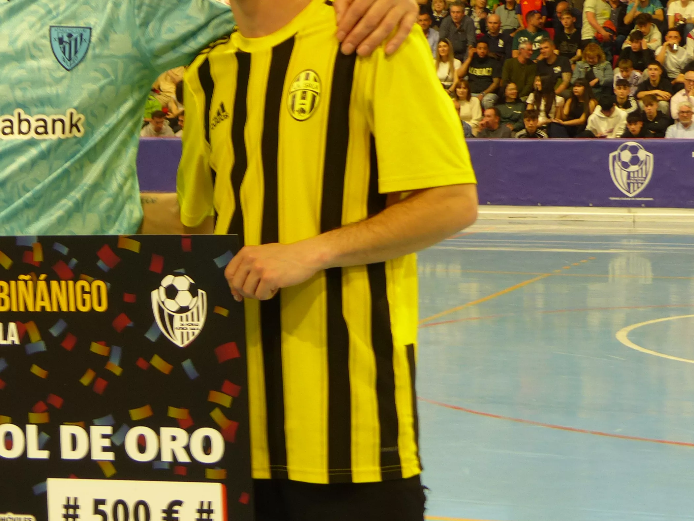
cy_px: 195
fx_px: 1905
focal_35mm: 95
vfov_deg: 15.5
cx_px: 174
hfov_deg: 20.5
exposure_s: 1/10
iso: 100
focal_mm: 9.1
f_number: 2.8
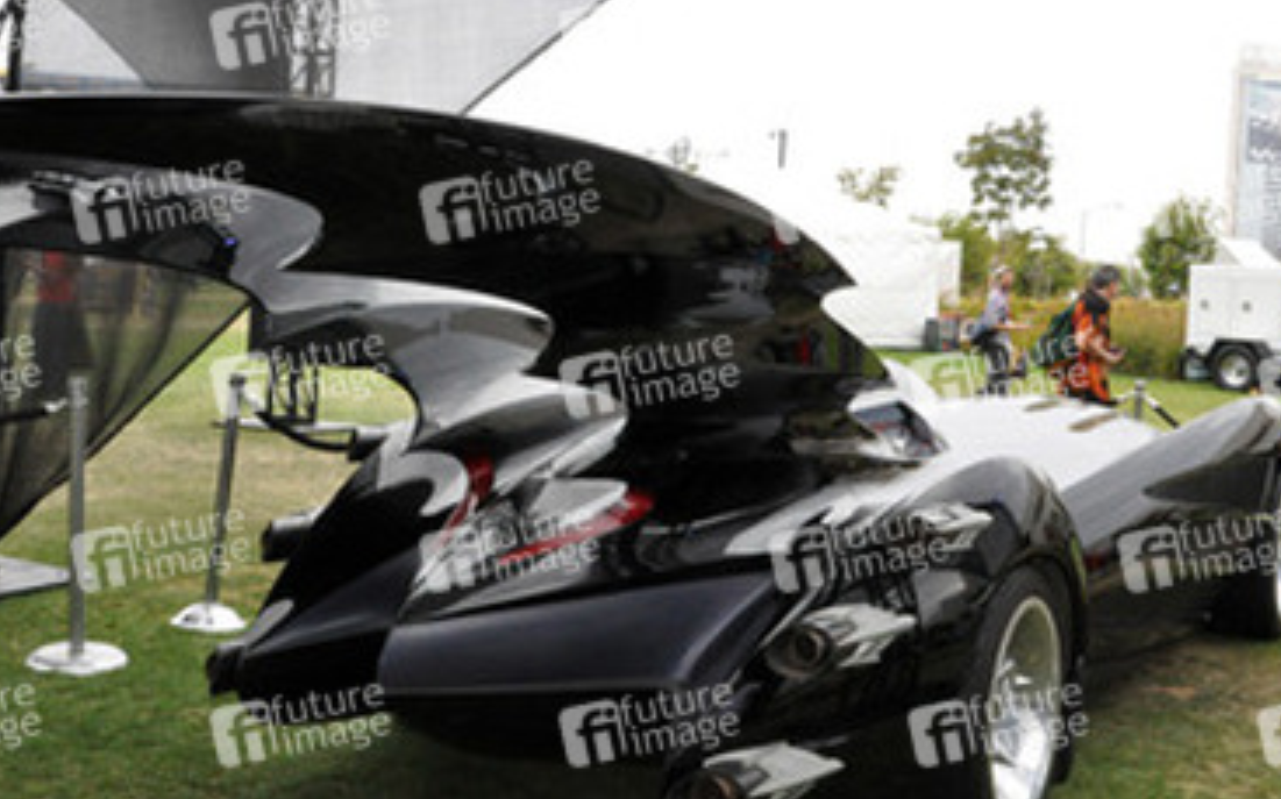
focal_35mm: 45
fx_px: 1570
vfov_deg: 28.4
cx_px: 555
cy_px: 290
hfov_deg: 44.3
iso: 2000
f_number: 25
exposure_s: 1/200
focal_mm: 24
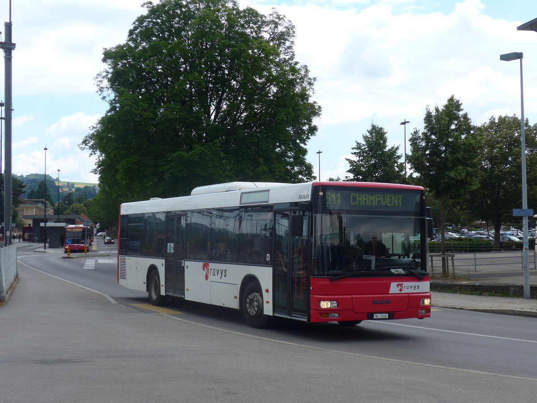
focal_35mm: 55
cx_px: 268
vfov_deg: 26.6
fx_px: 853
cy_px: 202
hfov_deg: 34.9
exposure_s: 1/800
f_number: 3.4
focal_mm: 11.3
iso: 80
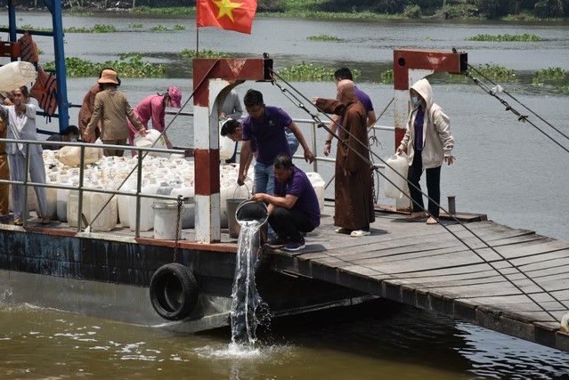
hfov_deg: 16.8
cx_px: 282
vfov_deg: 11.3
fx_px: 1930
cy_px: 190
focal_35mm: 122
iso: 1600
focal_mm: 120
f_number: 16
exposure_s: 1/1000
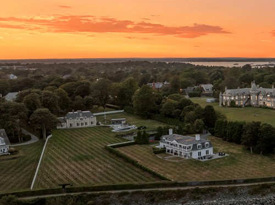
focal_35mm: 49
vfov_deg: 29.4
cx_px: 263
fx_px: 389
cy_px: 133
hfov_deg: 35.8
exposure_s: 1/80
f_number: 2.8
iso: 400
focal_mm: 12.29
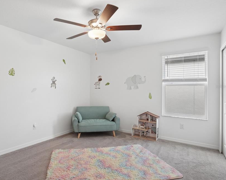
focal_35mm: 20
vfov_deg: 68.0
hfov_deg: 79.4
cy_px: 87
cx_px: 90
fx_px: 134
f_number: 8
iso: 400
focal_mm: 17
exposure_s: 1/15
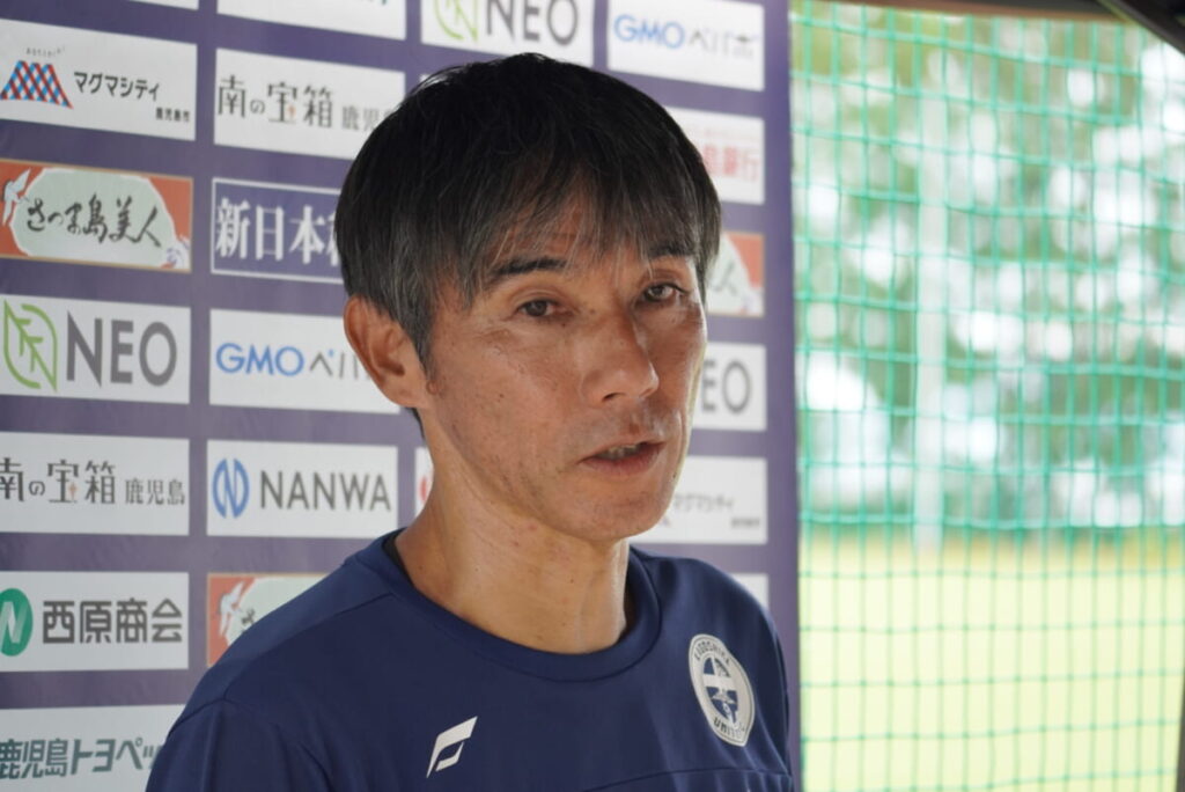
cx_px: 592
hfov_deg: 13.7
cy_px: 396
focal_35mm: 150
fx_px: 4940
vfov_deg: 9.2
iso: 400
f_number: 5
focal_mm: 100
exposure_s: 1/160
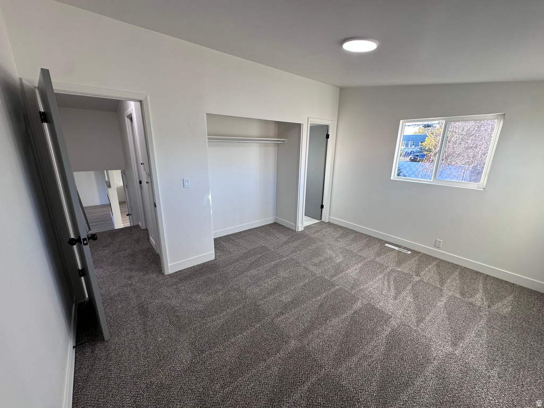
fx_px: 220
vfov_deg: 85.7
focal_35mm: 14
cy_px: 204
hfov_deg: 102.1
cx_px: 272
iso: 80
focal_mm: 2.22
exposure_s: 1/120
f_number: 2.2
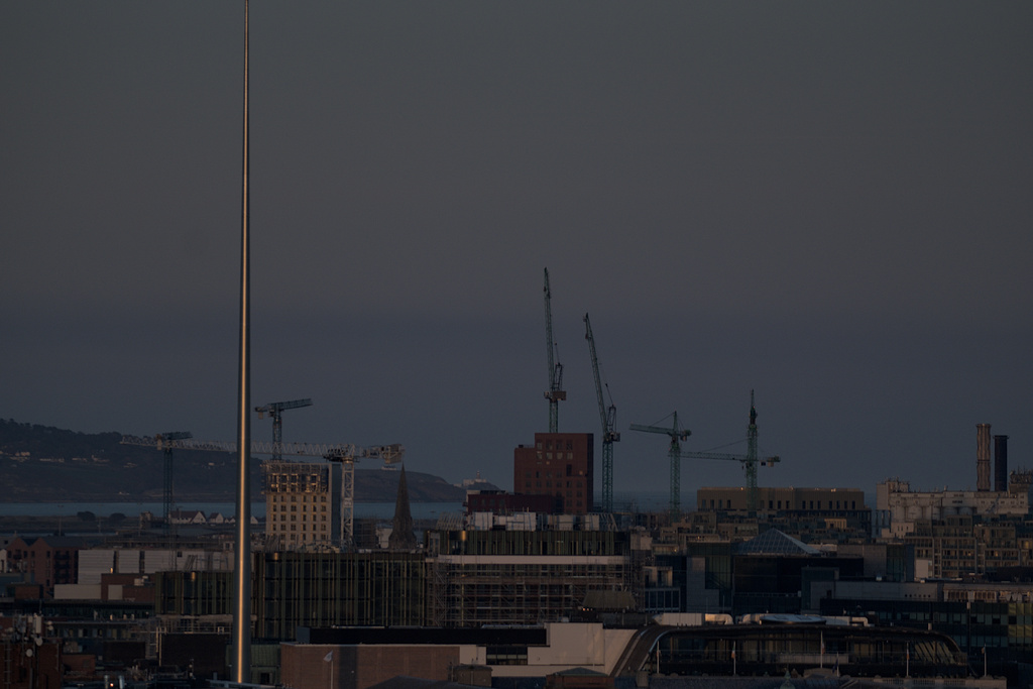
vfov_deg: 4.6
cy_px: 344
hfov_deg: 6.9
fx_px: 8523
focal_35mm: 297
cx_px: 516
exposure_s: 1/600
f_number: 5.6
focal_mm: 198.3
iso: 1600
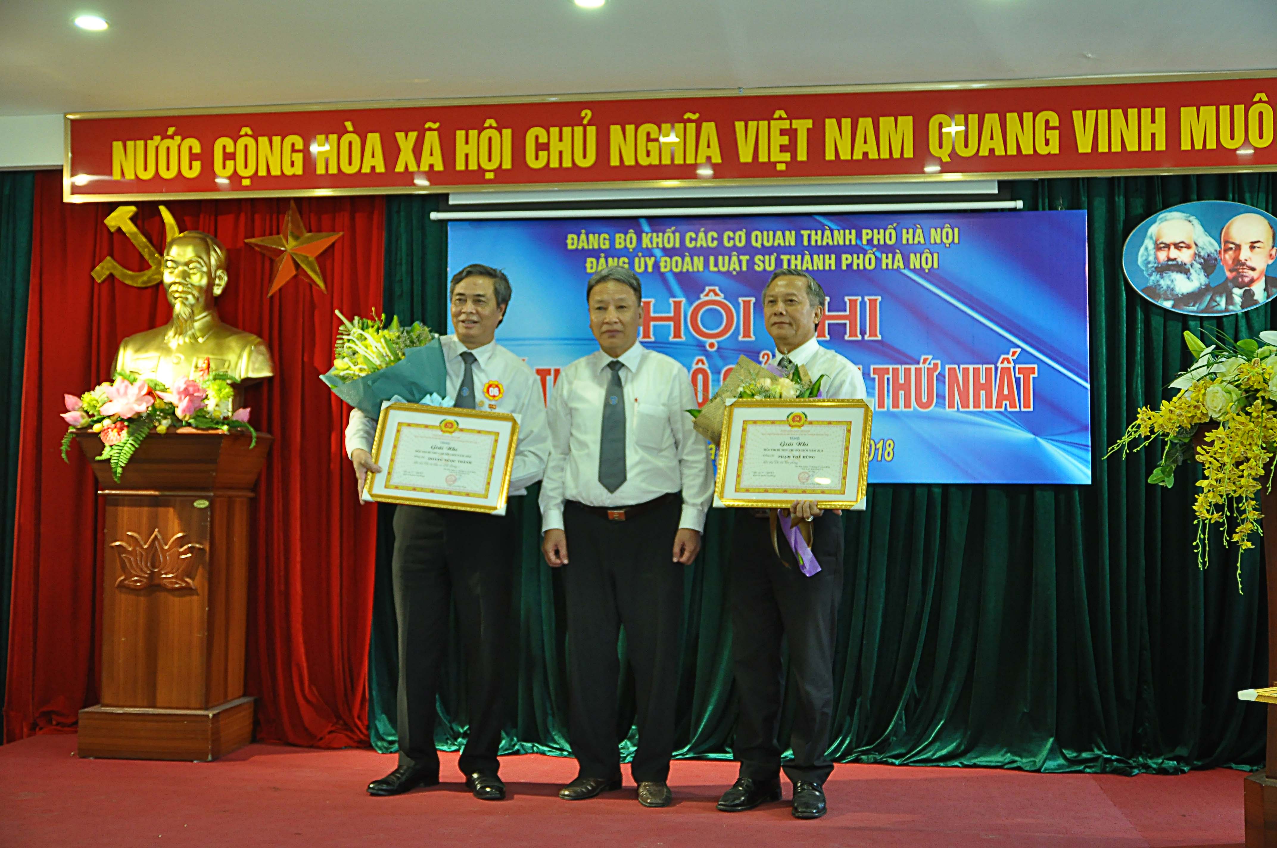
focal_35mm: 39
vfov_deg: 34.1
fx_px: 1382
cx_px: 638
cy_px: 424
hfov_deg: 49.6
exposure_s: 1/80
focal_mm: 26
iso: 800
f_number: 2.8
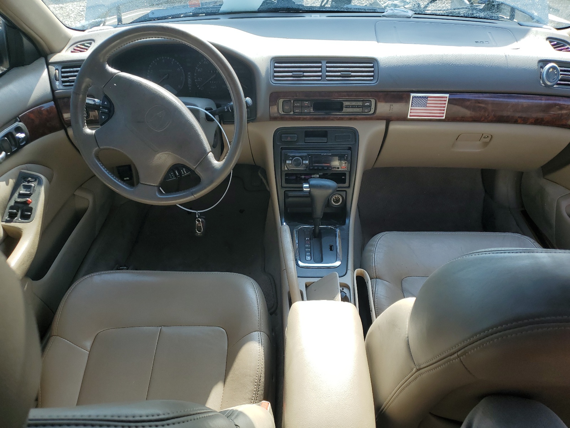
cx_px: 285
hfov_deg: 67.3
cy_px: 214
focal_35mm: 26
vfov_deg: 53.1
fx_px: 428
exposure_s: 1/500
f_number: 1.5
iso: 50
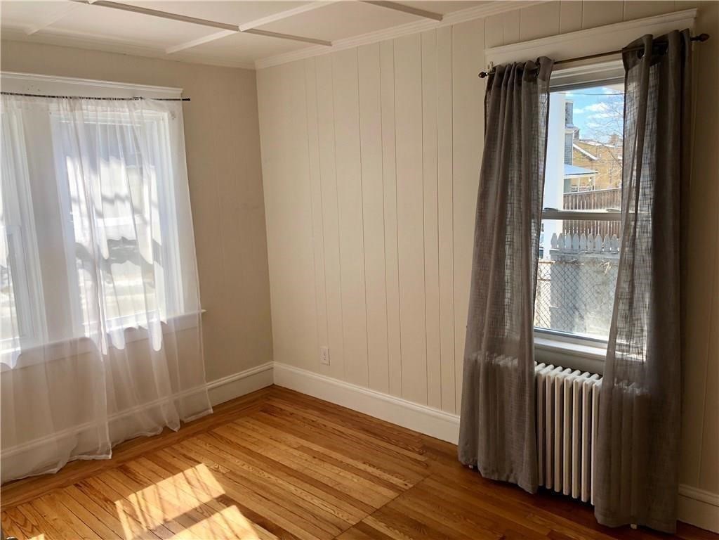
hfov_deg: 63.4
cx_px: 360
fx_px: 582
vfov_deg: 49.7
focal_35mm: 28
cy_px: 270
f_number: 1.8
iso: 20
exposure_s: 1/440
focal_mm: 4
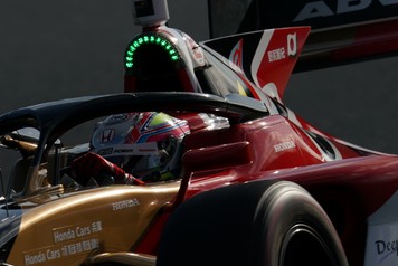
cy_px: 224
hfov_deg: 1.7
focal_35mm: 1212
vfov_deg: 1.1
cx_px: 212
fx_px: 13410
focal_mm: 600
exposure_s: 1/800
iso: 200
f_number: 11
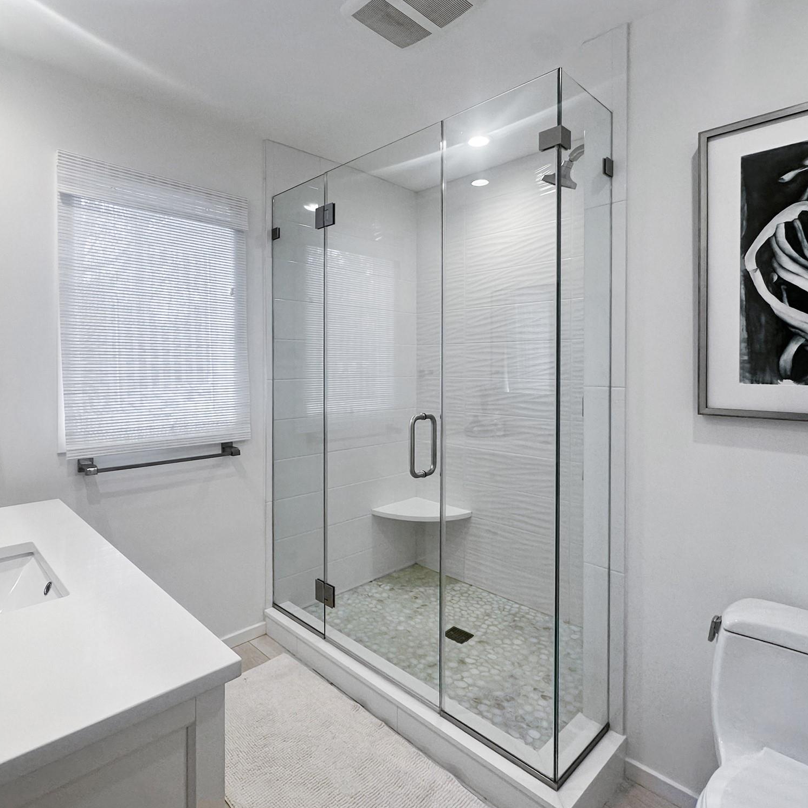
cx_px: 325
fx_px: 449
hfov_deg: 83.0
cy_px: 413
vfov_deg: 84.0
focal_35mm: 17
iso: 100
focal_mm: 2.22
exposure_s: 1/120
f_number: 2.2
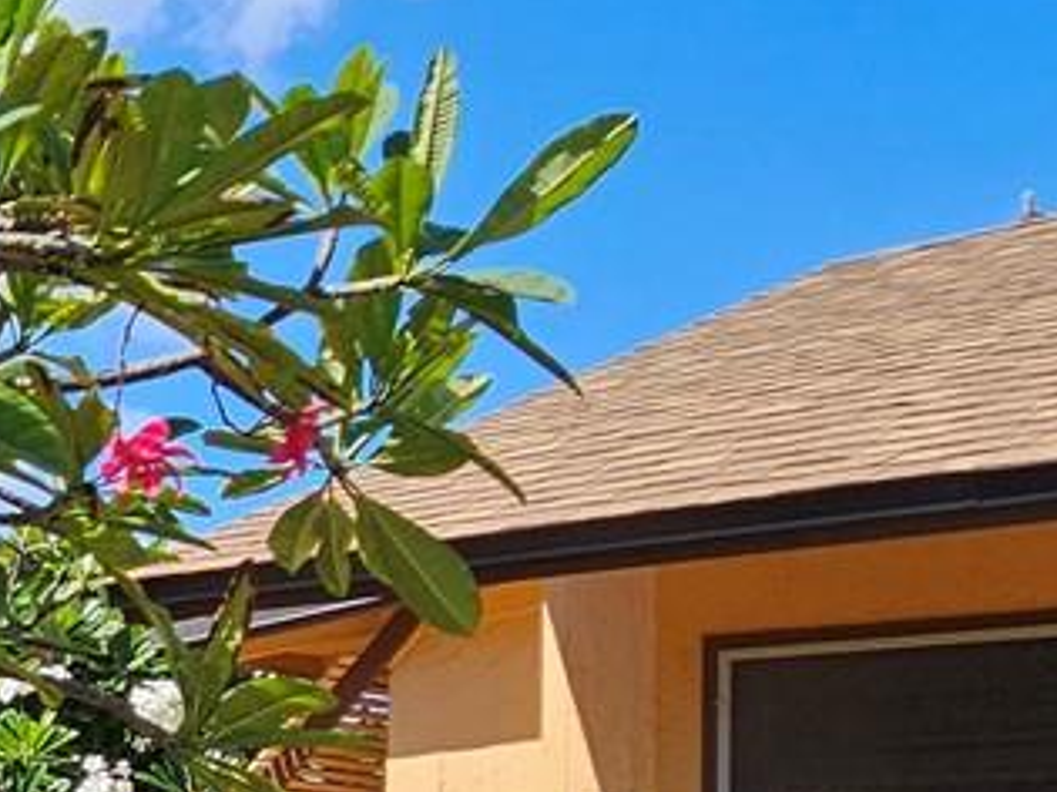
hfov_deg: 20.6
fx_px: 2015
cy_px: 866
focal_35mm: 66
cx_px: -842
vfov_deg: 21.2
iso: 50
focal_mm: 2.2
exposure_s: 1/1384
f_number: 2.2
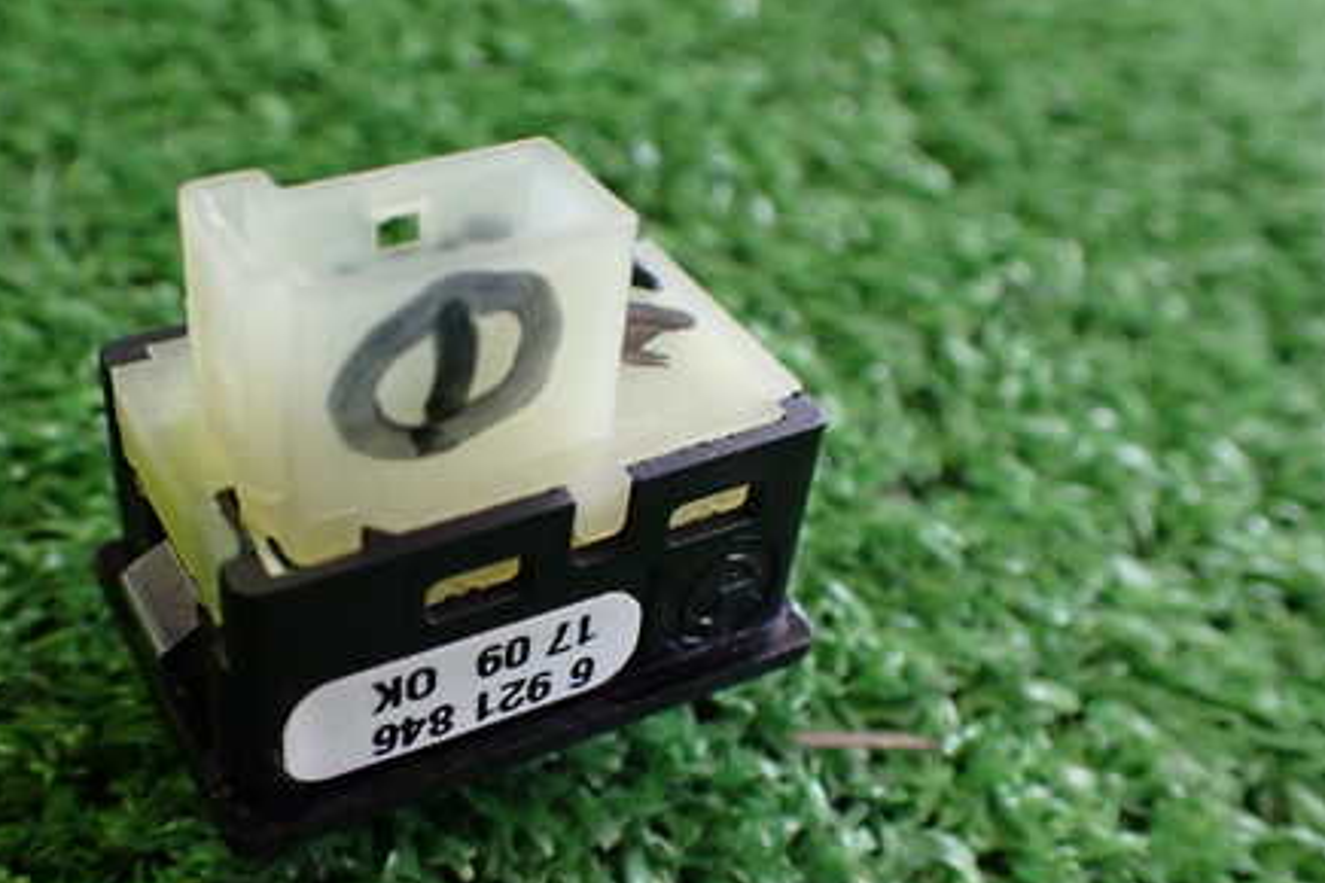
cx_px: 457
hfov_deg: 44.9
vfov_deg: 31.1
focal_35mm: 43
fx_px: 1583
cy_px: 533
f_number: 2.3
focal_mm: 5.4
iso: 640
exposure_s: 1/125
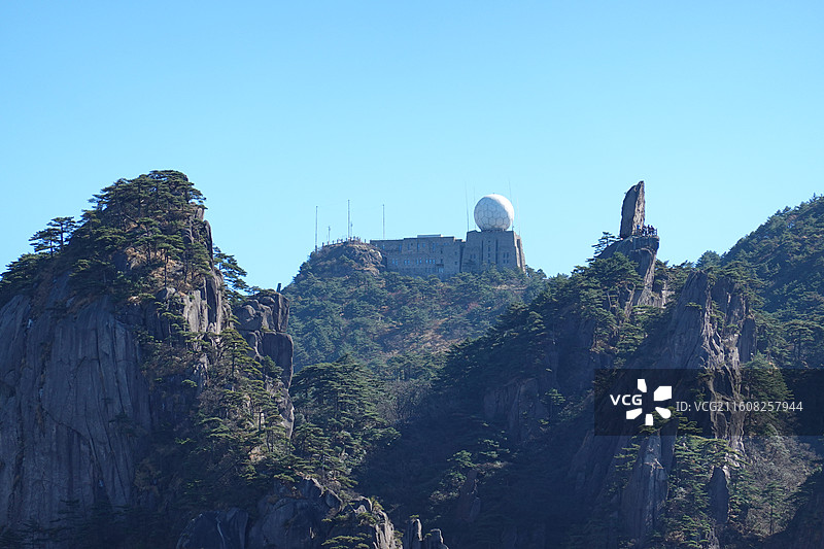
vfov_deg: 6.9
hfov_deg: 10.3
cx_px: 412
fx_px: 4577
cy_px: 274
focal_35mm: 200
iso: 125
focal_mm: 72
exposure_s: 1/400
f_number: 4.5
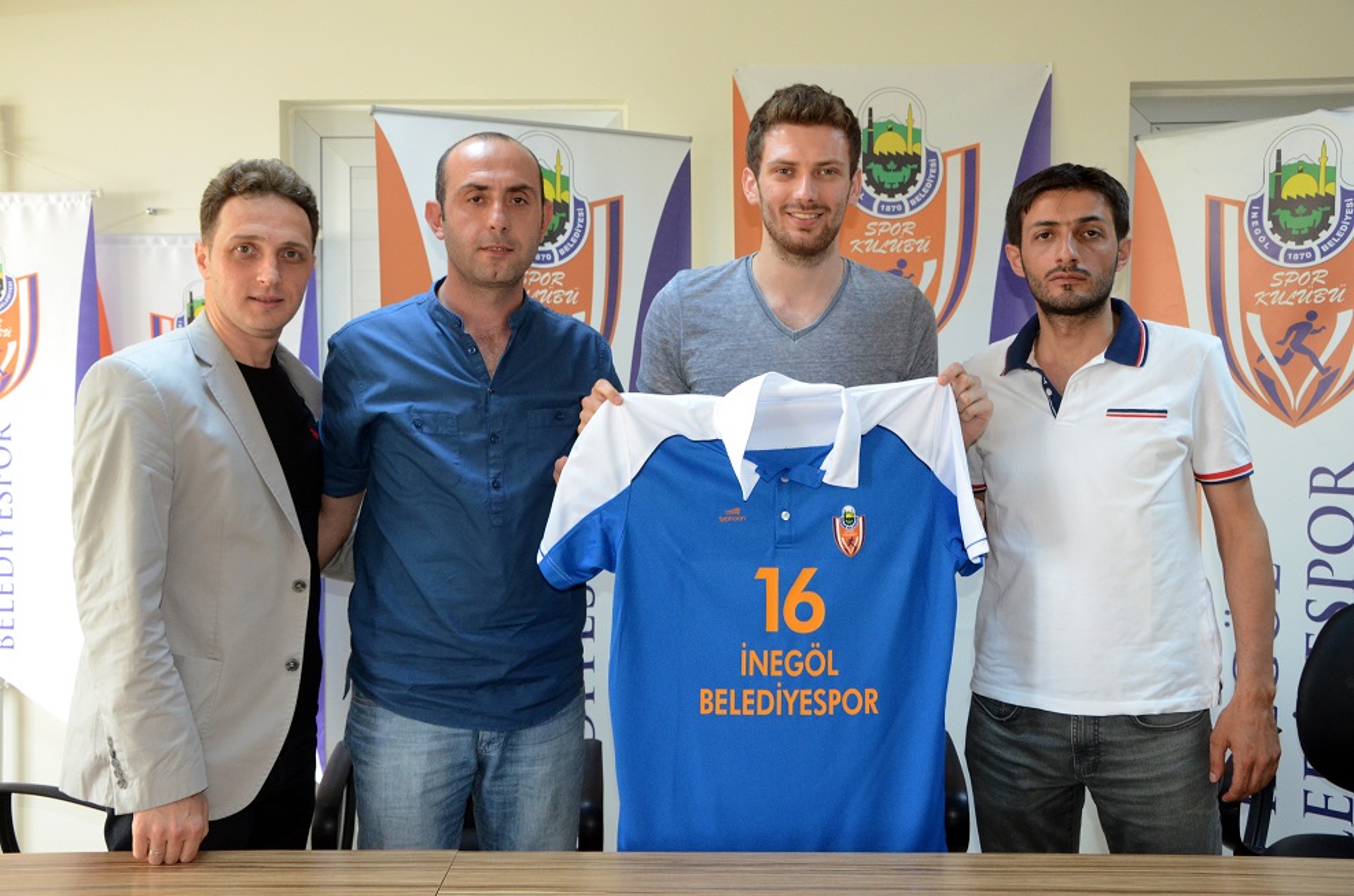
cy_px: 448
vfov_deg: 34.1
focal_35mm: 39
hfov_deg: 49.6
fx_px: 1464
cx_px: 677
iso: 2000
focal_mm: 26
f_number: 6.3
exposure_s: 1/80
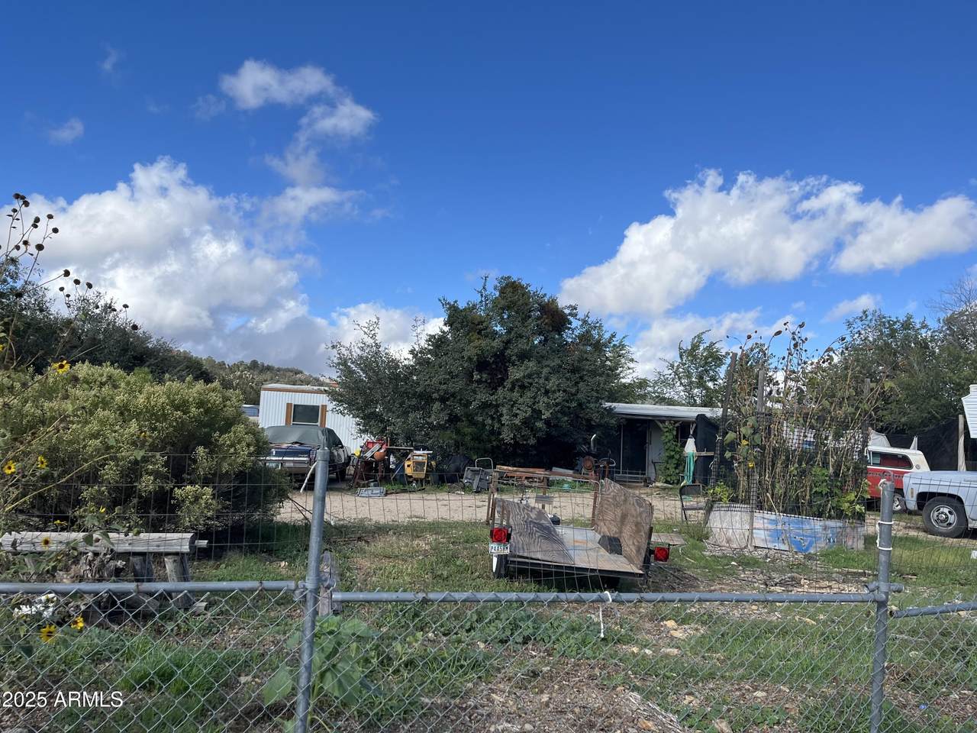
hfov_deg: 67.3
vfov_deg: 53.1
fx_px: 734
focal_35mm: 26
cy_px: 366
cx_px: 488
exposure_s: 1/3215
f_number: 1.6
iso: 50
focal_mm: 5.1
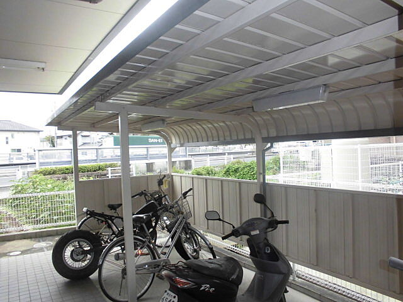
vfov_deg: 53.1
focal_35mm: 26
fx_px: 303
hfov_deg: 67.3
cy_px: 151
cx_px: 202
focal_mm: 4.6
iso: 100
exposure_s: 1/125
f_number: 3.5
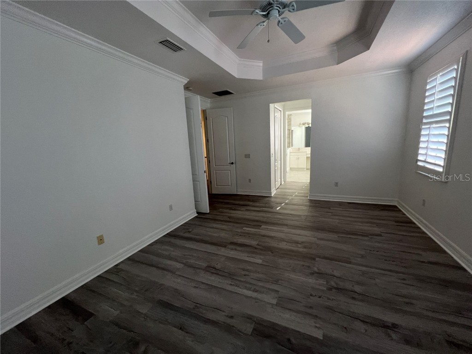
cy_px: 177
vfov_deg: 89.9
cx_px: 236
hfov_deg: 106.2
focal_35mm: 13
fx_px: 177
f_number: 1.8
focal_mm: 1.57
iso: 200
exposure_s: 1/60
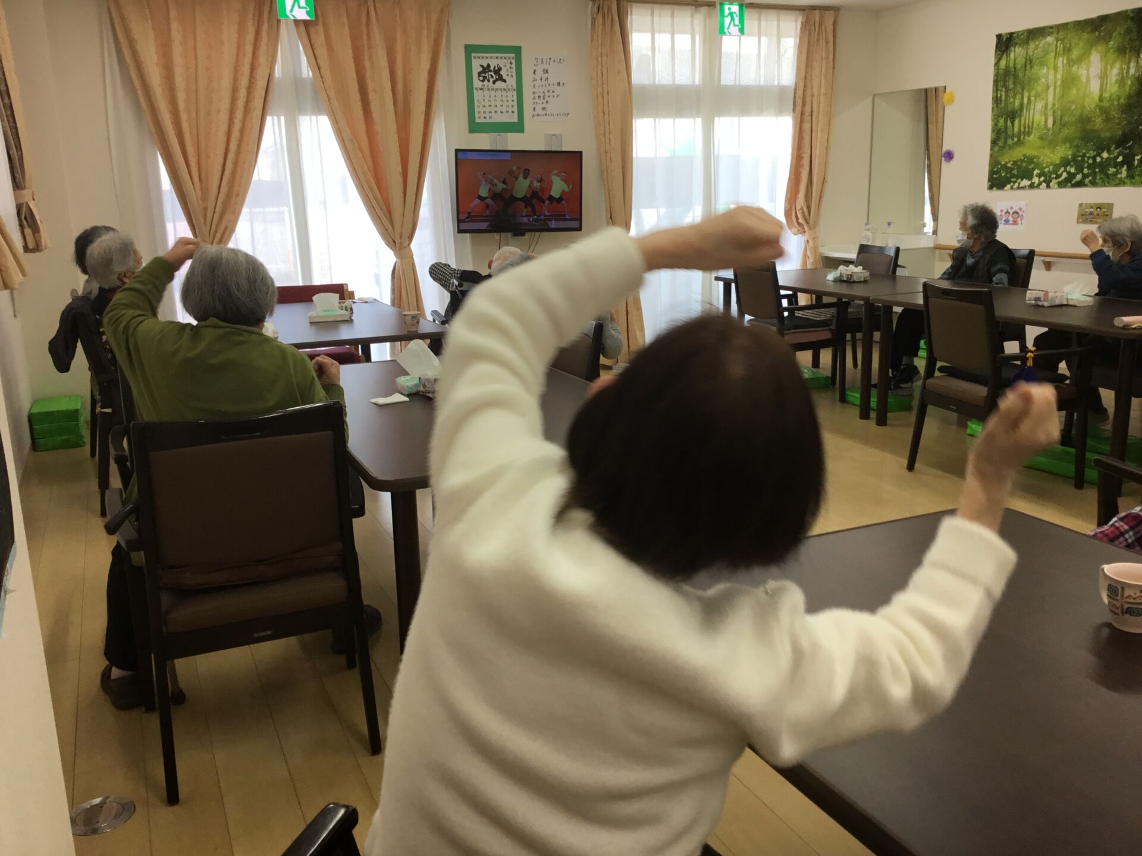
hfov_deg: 58.4
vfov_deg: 45.4
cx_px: 571
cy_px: 428
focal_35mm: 31
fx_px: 1023
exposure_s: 1/60
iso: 32
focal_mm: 3.3
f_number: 2.4
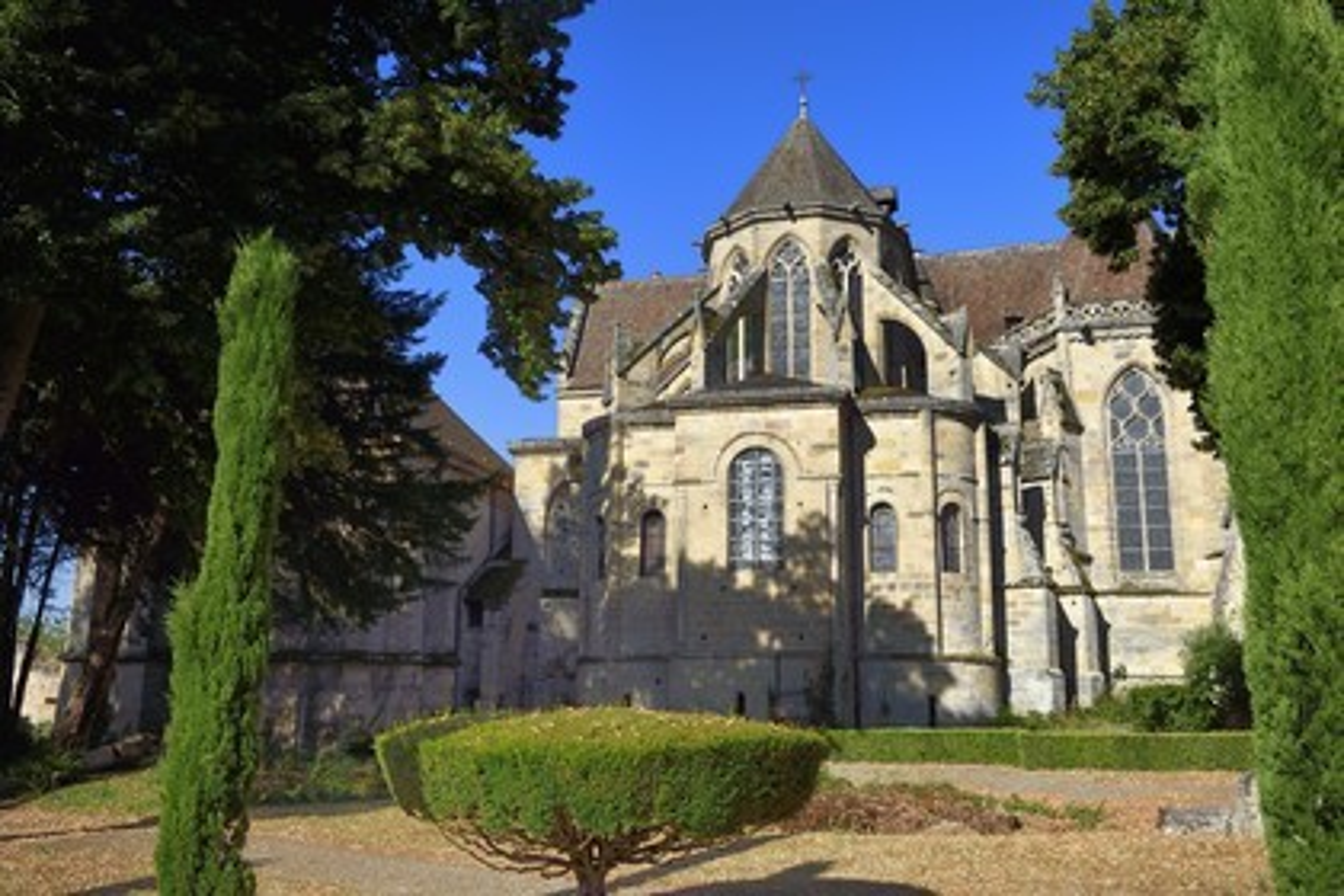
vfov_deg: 41.1
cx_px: 672
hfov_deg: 58.7
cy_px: 448
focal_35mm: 32
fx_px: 1195
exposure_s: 1/250
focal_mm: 32
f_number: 13
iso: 200
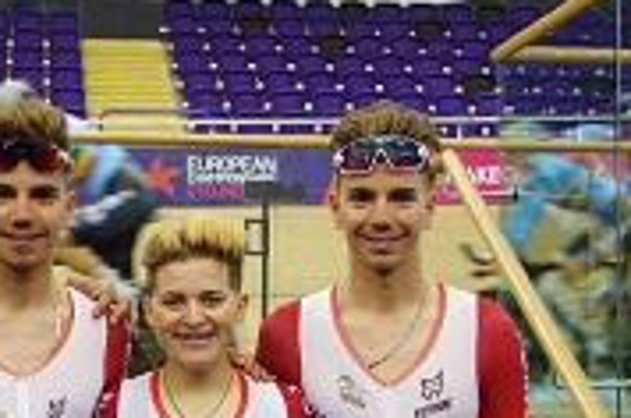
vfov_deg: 13.3
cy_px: 282
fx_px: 1795
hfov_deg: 19.7
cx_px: 110
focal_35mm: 103
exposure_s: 1/50
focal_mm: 24.38
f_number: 4
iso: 100
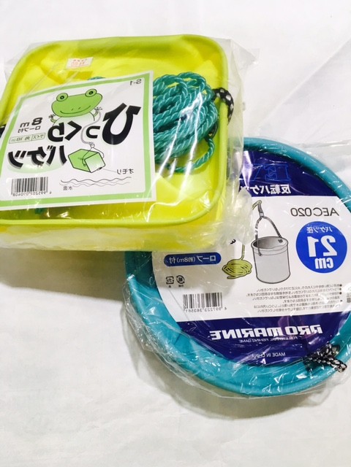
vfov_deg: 61.7
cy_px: 234
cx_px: 176
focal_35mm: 29
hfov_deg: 48.2
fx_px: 392
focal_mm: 4.15
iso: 32
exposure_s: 1/30
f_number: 2.2
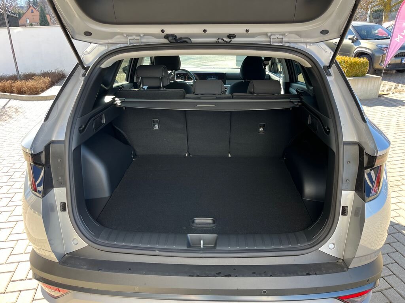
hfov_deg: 67.3
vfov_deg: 53.1
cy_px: 152
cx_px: 202
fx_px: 304
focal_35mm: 26
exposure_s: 1/170
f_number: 1.6
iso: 40
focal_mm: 5.1
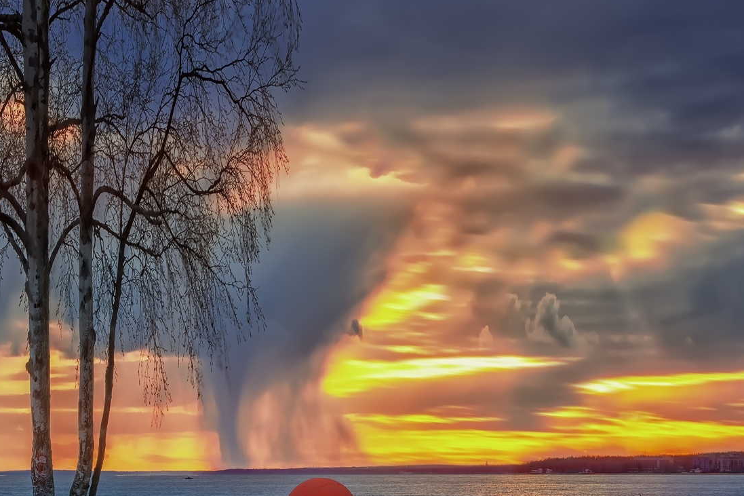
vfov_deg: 14.1
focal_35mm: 97
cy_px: 299
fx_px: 2004
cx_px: 315
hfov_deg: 21.0
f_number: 14
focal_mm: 50
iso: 200
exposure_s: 1/5
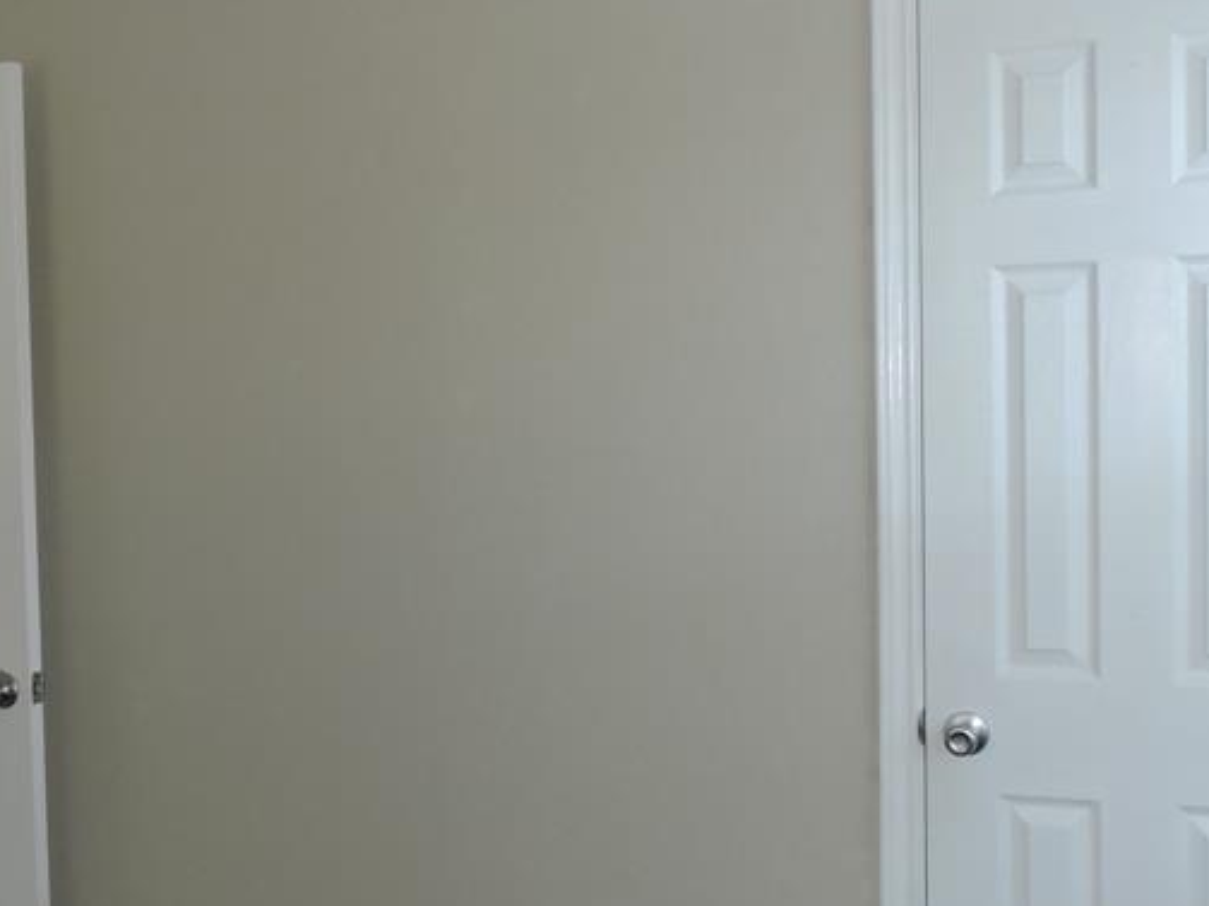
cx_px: 380
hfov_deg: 33.4
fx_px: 1990
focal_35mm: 57
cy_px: 514
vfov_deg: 25.6
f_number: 6.3
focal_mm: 5
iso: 200
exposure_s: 1/30
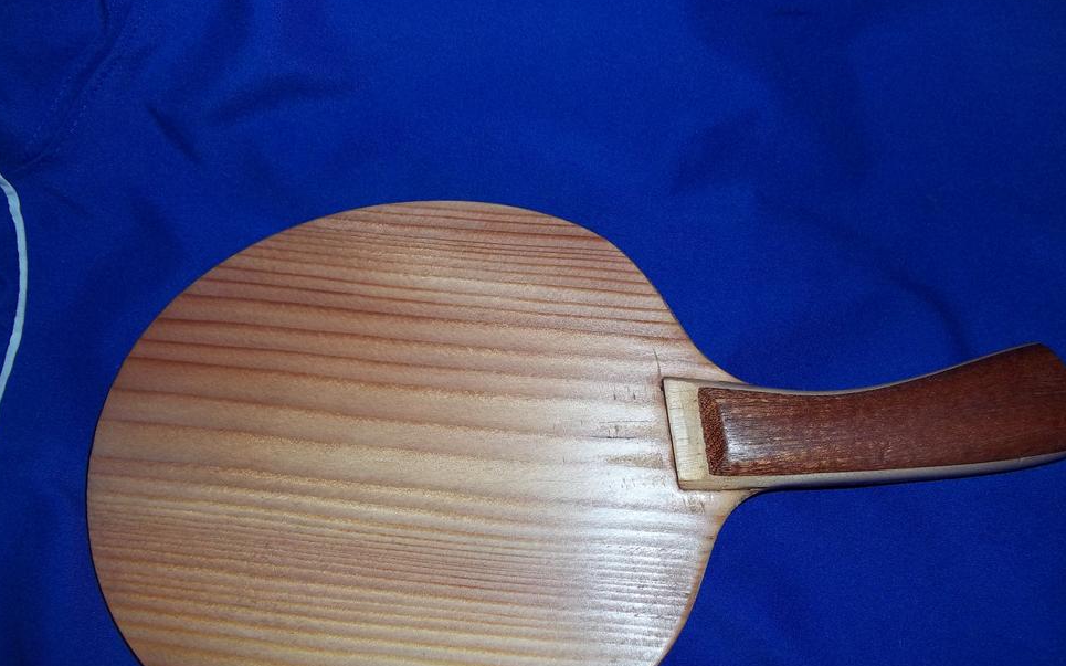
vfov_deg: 35.3
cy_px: 356
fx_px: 1046
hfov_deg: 54.0
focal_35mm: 36
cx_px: 537
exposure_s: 1/30
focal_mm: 5.7
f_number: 2.9
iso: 80
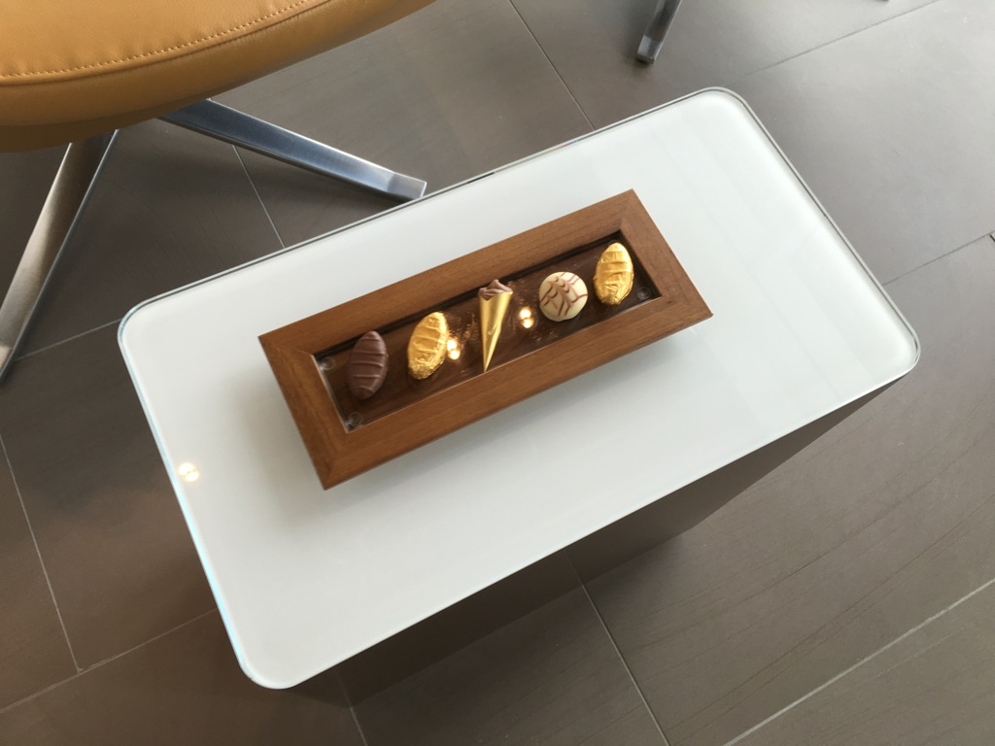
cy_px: 373
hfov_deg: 61.7
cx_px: 498
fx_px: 834
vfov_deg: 48.2
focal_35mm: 29
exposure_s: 1/100
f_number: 2.2
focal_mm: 4.15
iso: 32
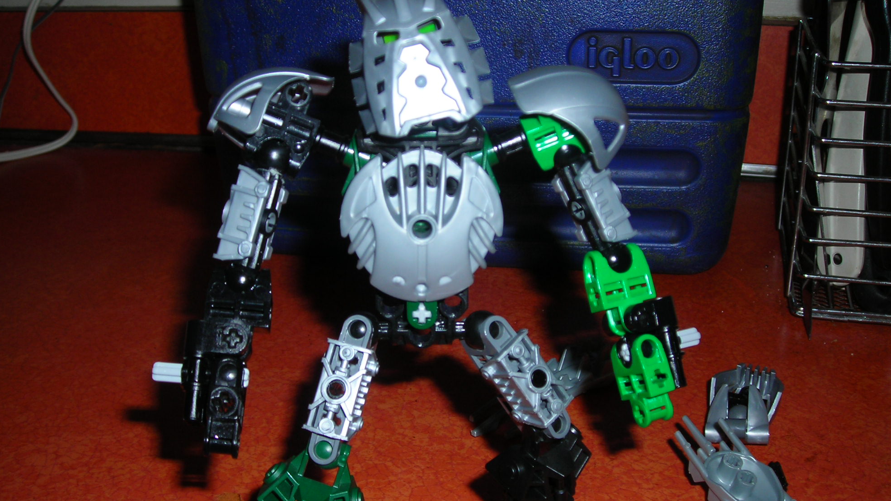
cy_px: 248
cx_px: 445
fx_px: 1016
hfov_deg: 47.4
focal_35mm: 43
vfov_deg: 27.7
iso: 50
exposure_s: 1/60.1
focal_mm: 6.3
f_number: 3.2
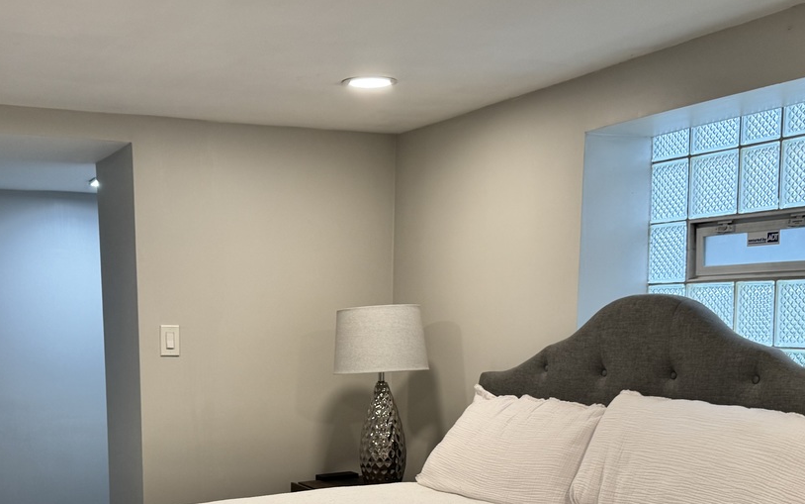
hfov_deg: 44.0
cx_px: 306
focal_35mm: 45
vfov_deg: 27.6
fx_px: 987
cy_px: 454
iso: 160
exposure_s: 1/120
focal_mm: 6.76
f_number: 1.78
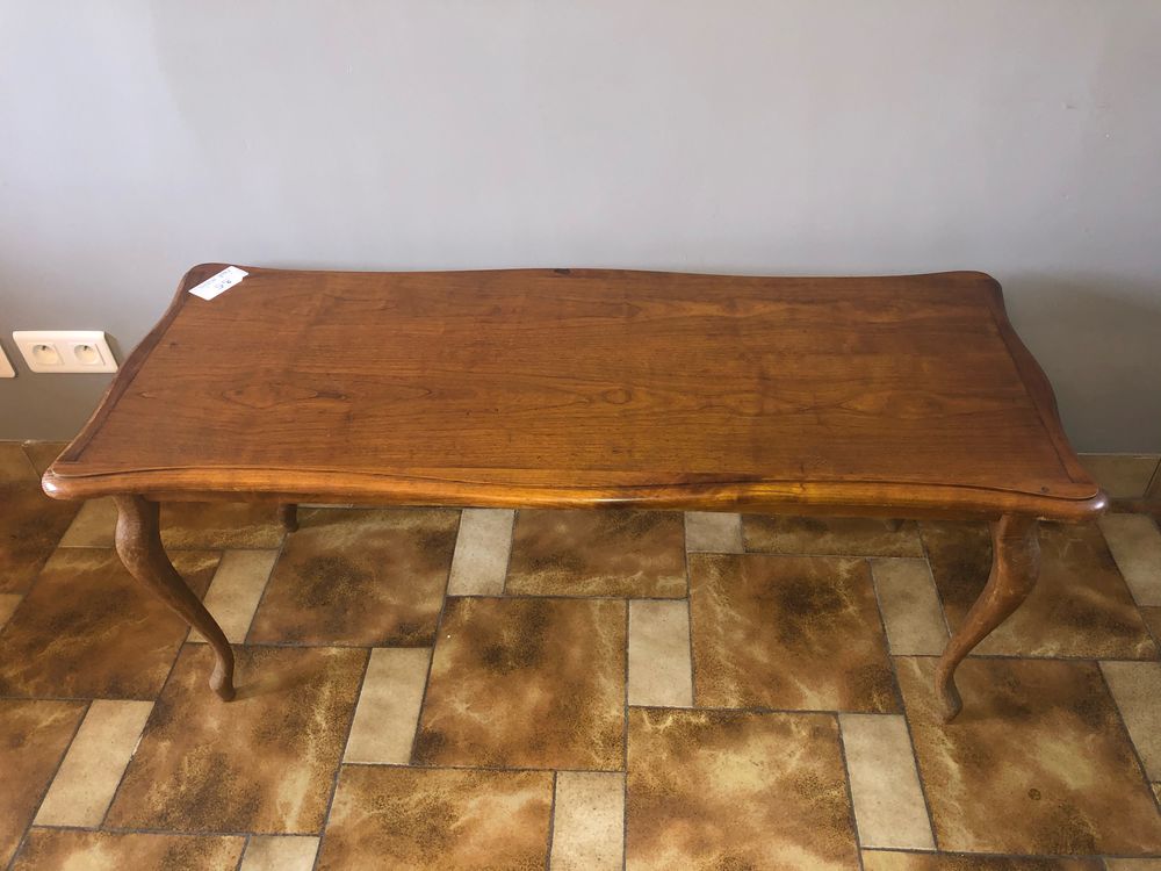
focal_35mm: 28
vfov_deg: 49.7
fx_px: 939
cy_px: 436
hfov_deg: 63.4
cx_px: 580
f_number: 1.8
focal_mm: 4
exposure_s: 1/11
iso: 100
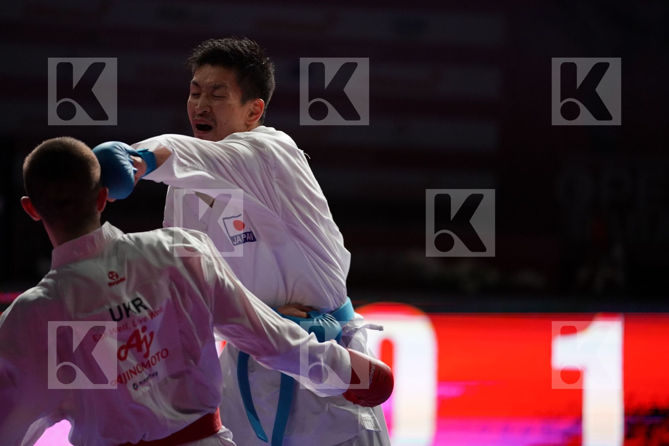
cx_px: 334
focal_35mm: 187
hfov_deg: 11.0
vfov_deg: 7.3
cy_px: 223
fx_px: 3475
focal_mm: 187
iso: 3200
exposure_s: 1/1000
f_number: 2.8
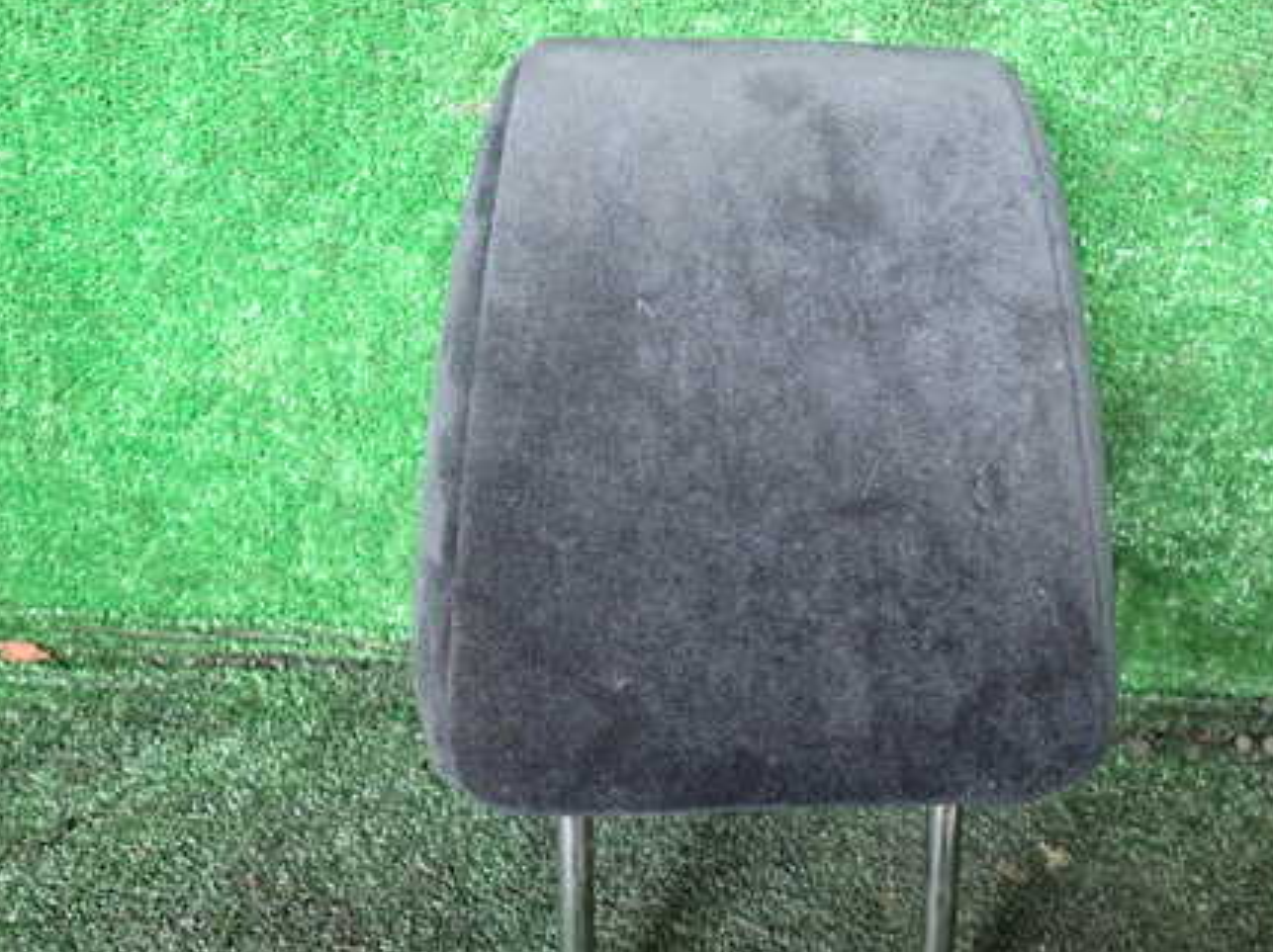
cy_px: 486
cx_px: 772
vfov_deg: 40.6
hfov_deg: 52.3
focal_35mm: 35
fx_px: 1286
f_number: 2
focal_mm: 4.5
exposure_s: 1/30
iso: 400
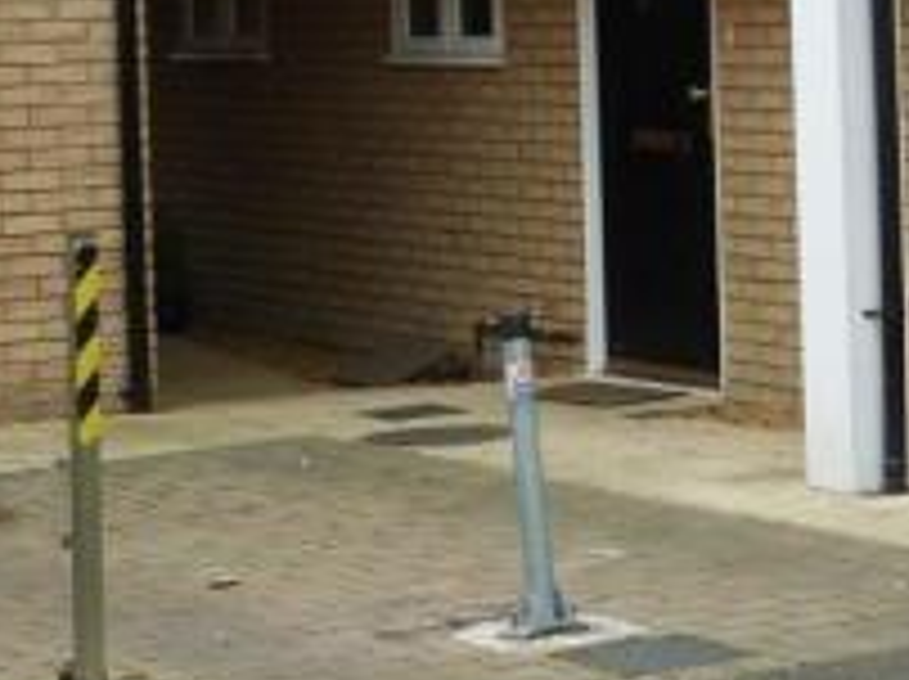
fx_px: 3331
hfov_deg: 14.9
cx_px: 1181
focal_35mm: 127
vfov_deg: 11.6
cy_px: 65
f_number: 4
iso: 80
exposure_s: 1/125
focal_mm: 7.3
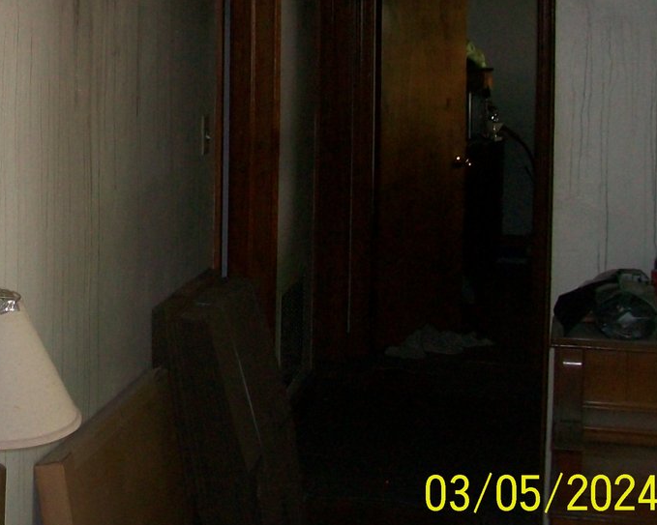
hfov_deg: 24.6
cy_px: 67
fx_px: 1439
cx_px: 1
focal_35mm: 74
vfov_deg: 20.3
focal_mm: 5.7
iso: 120
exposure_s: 1/60
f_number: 2.8
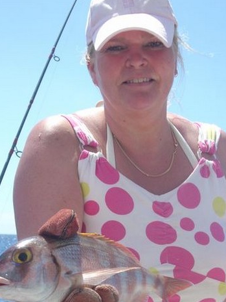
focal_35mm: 88
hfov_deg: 16.8
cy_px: 191
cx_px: 119
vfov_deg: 22.2
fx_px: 766
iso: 64
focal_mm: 10.7
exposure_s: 1/155
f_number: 7.6
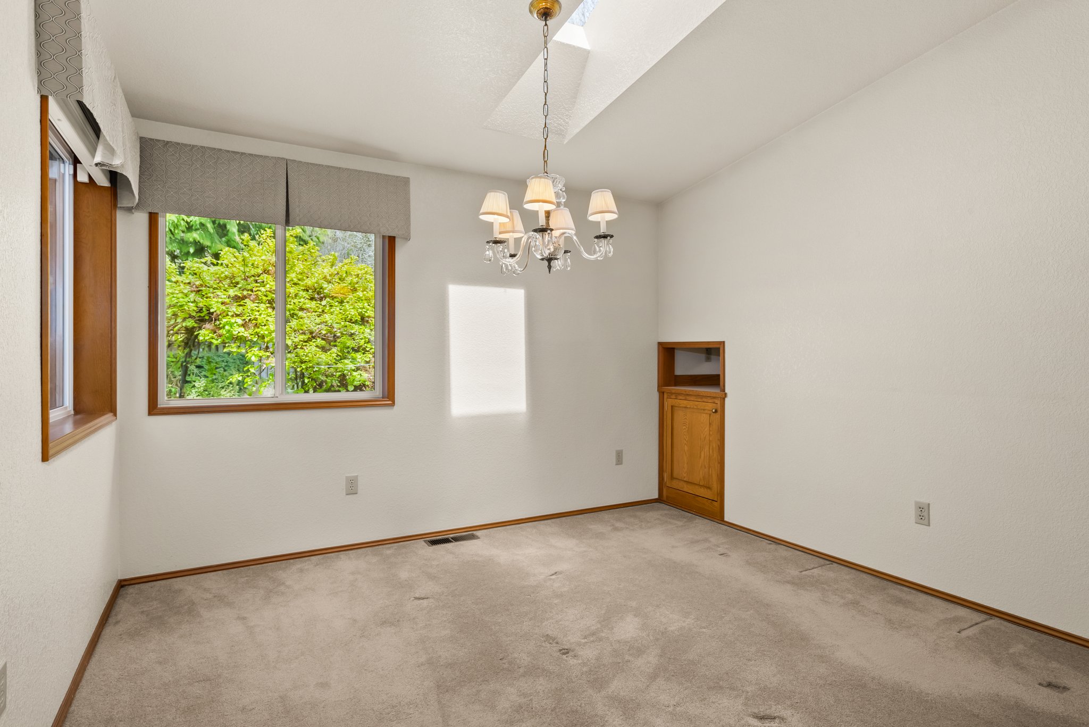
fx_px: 575
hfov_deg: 86.9
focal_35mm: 19
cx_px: 544
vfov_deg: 64.6
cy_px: 364
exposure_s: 1/15
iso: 500
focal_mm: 19
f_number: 8
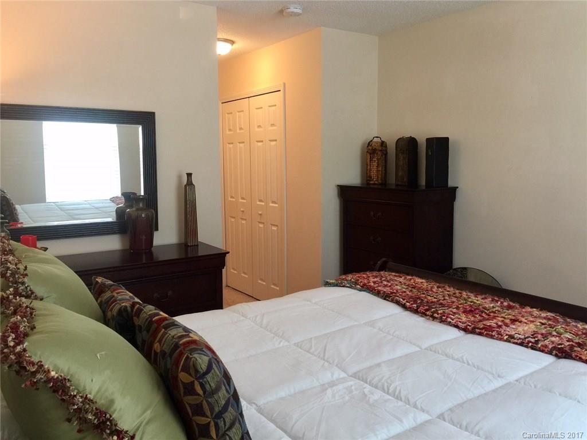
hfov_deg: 61.7
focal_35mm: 29
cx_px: 294
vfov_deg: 48.2
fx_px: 492
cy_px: 220
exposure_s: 1/15
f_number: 2.2
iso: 50
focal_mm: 4.15
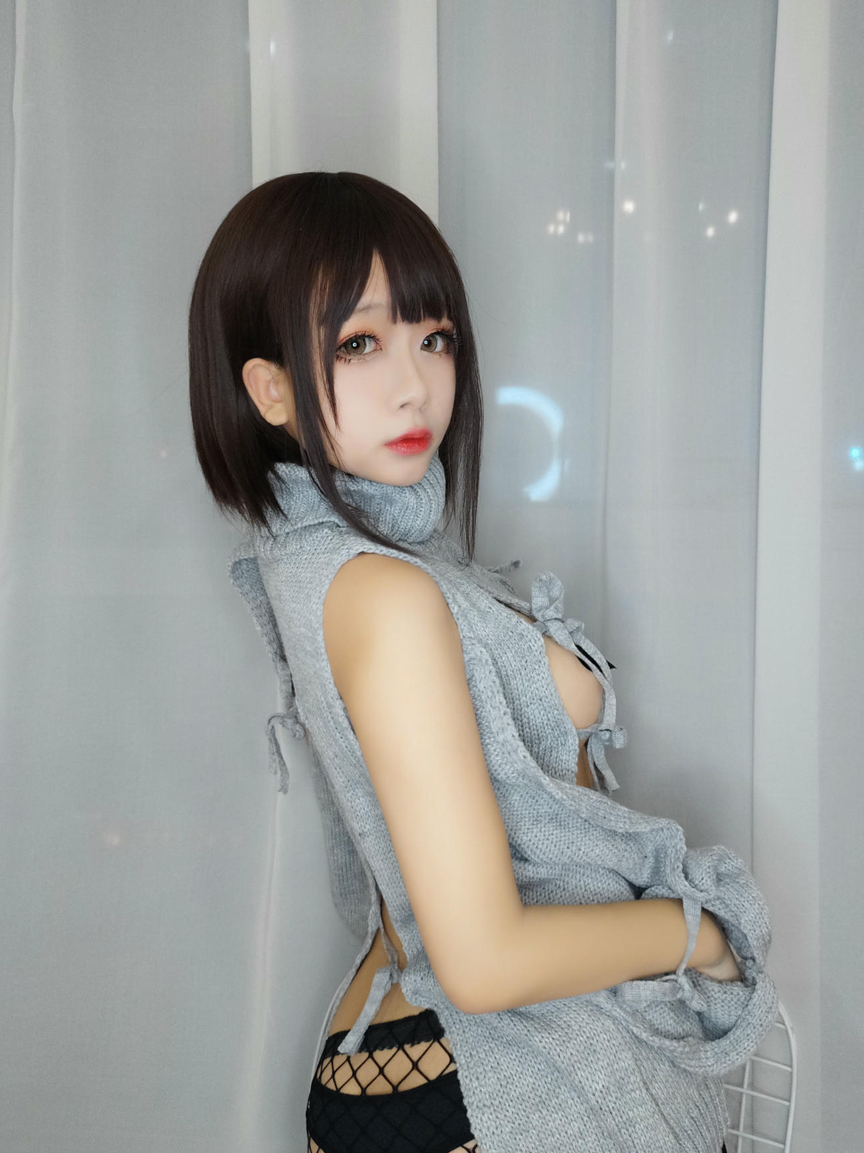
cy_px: 541
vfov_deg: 61.6
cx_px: 460
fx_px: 965
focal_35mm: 29
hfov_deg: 48.2
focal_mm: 4.36
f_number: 1.8
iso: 64
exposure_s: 1/50
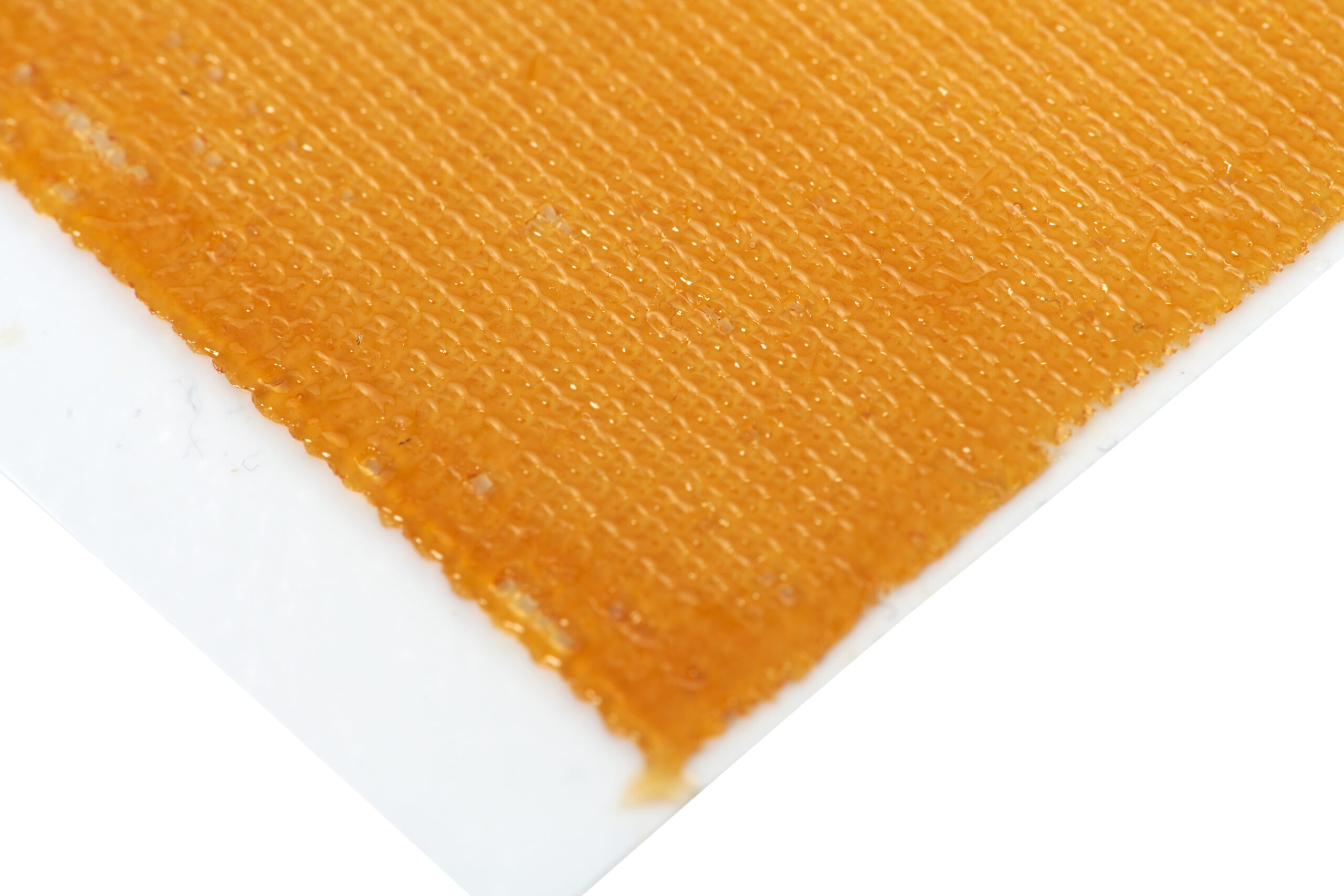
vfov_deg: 13.0
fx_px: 3920
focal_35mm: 105
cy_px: 448
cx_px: 672
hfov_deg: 19.5
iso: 100
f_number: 16
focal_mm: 105
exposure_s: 1/100
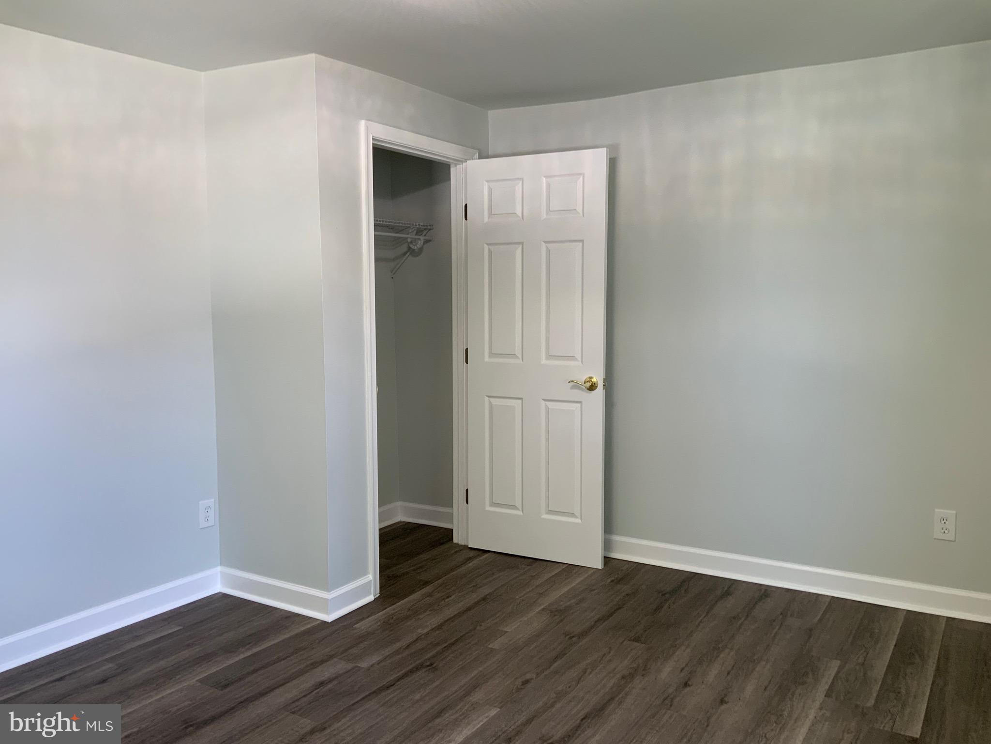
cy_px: 372
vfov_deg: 48.2
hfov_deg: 61.7
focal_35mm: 29
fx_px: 830
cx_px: 496
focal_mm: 3
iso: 40
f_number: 1.8
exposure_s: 1/60
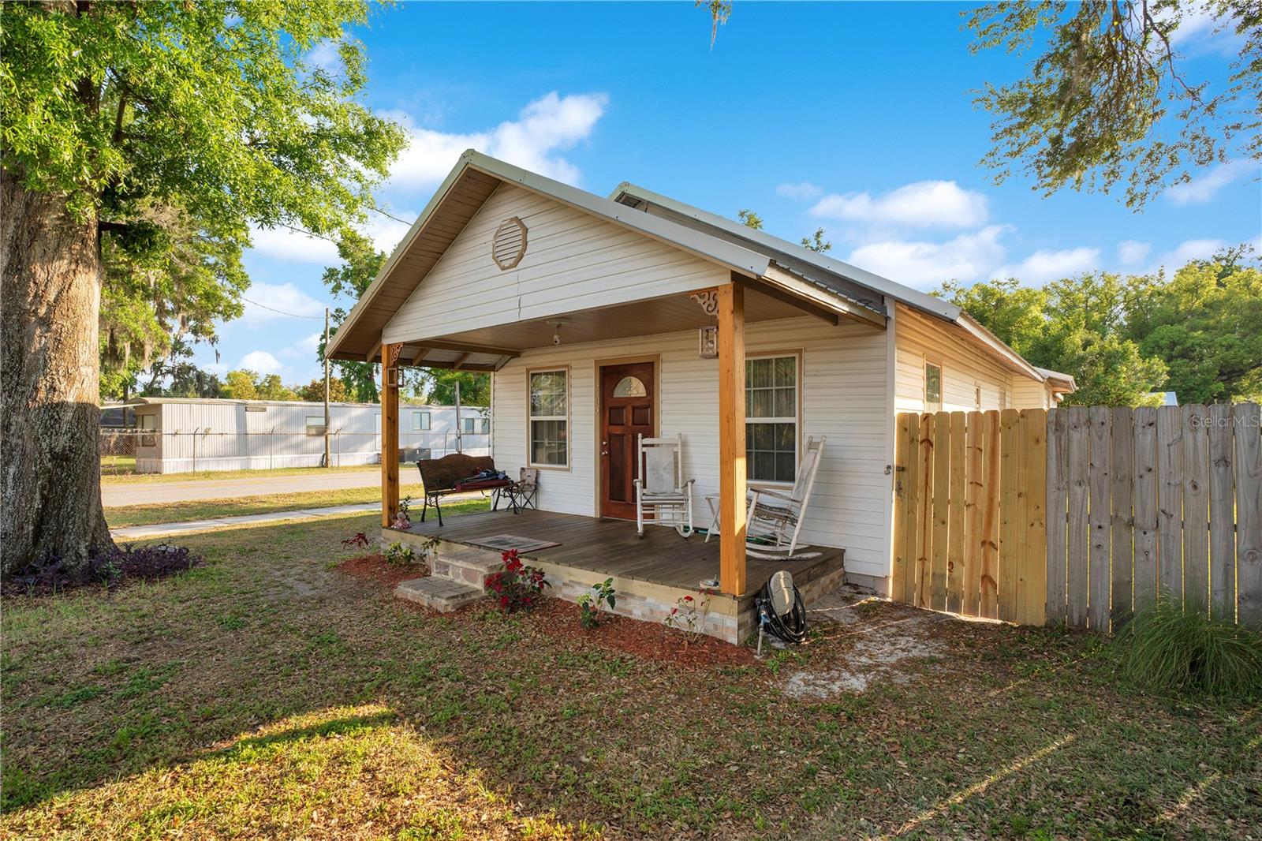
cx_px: 631
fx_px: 561
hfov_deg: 96.7
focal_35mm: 16
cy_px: 420
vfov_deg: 73.7
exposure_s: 1/80
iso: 100
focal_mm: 16
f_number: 8
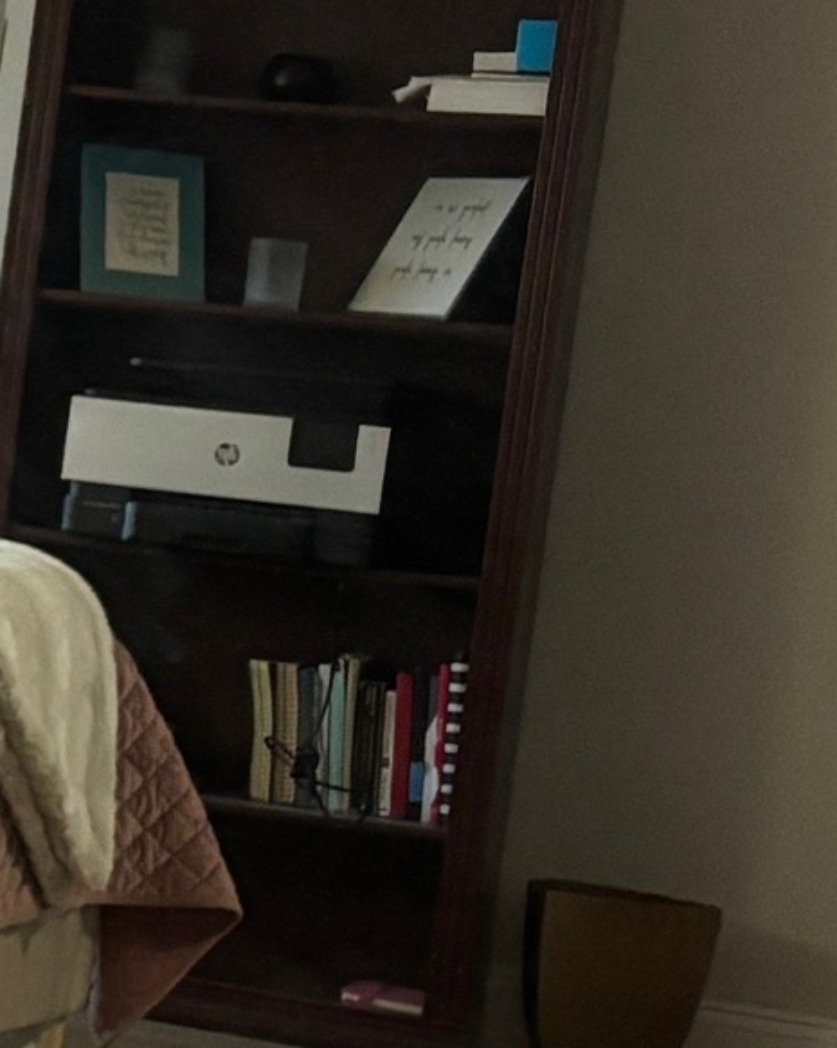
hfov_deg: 9.3
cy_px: 562
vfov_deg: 14.4
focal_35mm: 134
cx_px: -1647
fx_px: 4153
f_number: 1.6
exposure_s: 1/60
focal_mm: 5.96
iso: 320
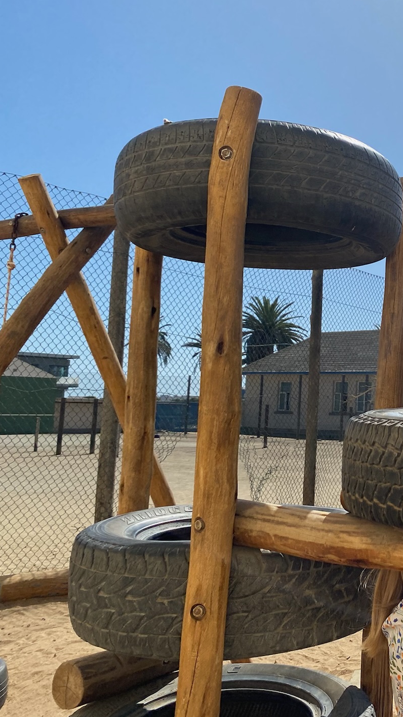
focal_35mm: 41
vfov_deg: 49.4
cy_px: 337
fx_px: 779
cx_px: 477
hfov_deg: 26.1
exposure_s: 1/4608
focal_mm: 4.25
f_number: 1.8
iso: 32
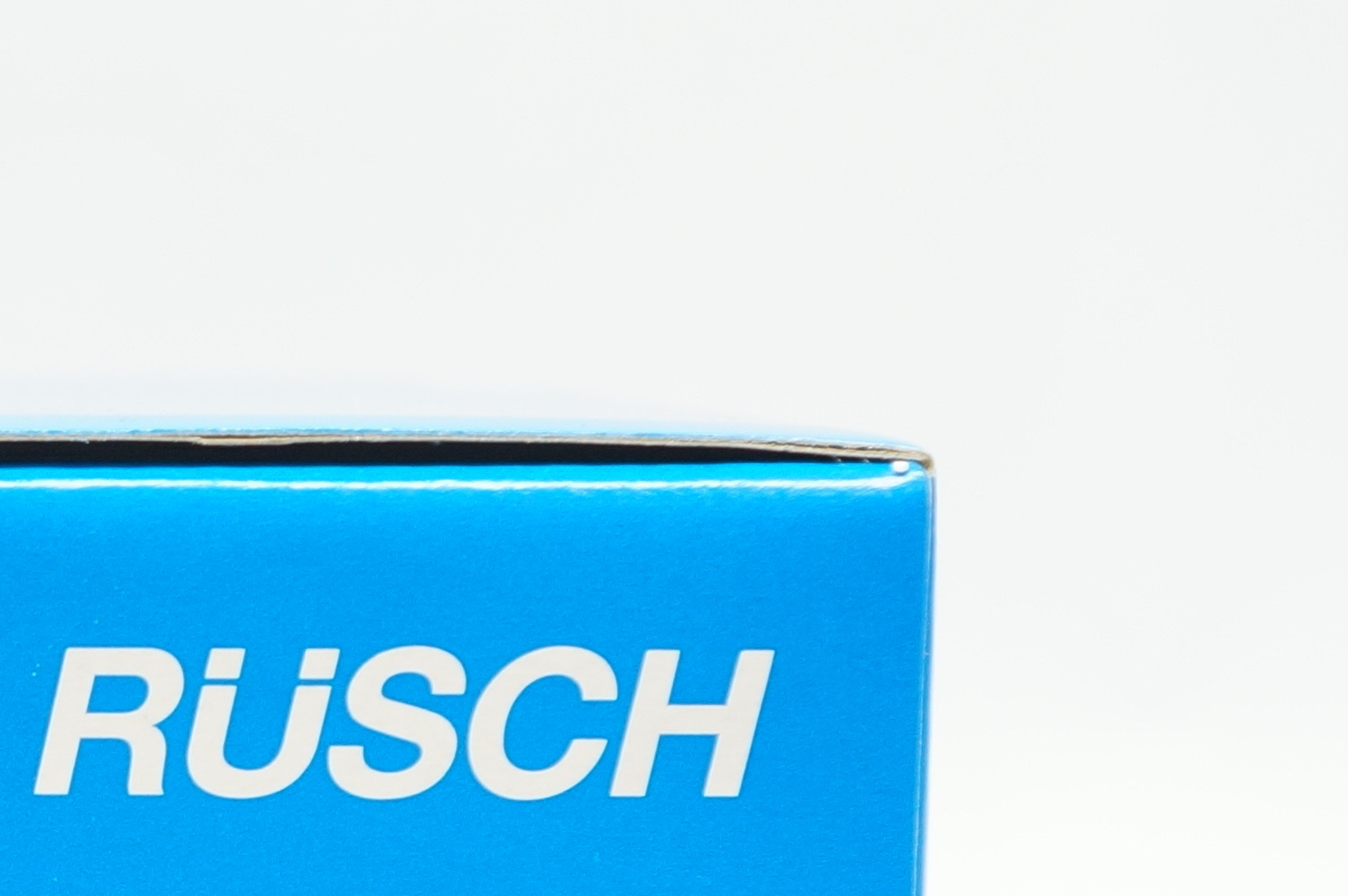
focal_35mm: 142
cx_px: -51
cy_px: 1285
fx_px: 5311
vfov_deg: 9.4
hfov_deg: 14.2
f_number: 5.6
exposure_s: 1/40
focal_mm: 32
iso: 400
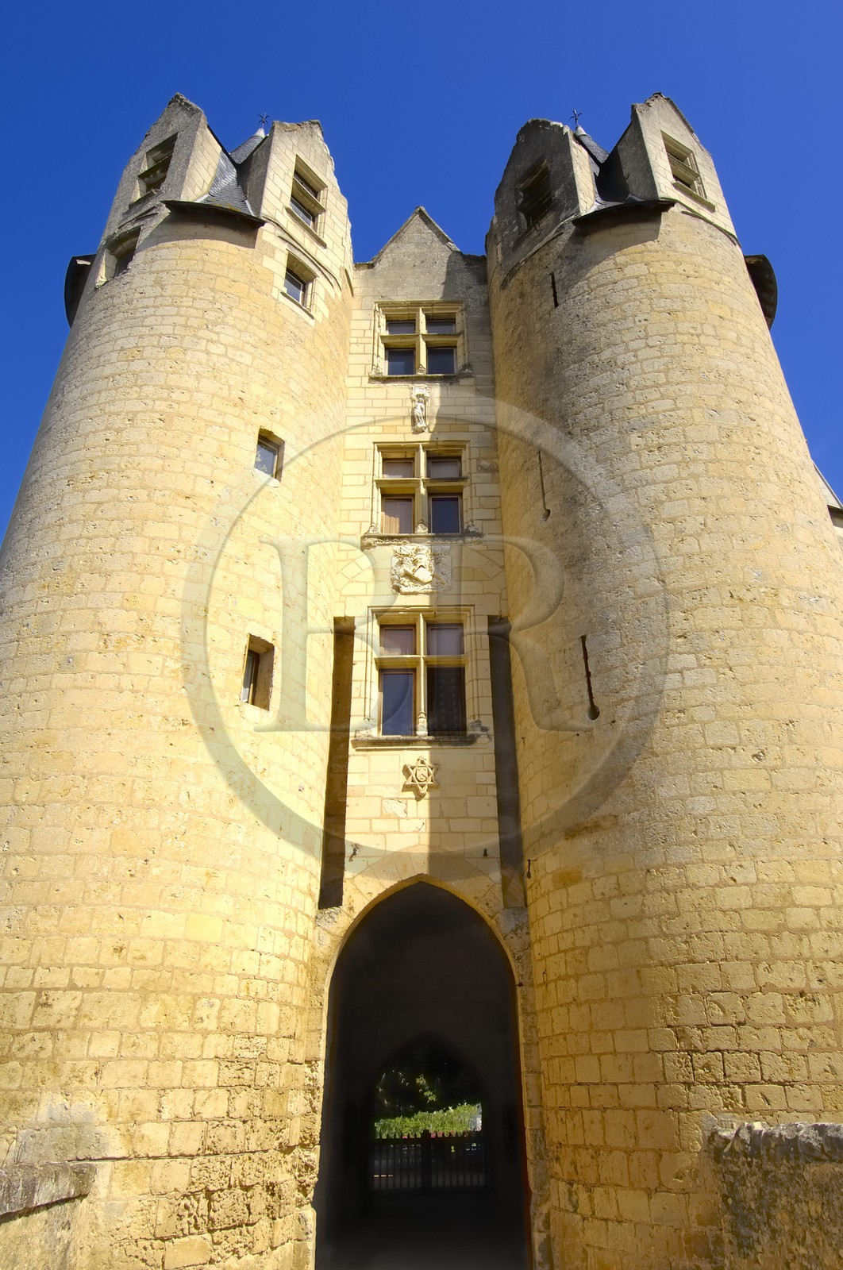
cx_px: 422
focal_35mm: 21
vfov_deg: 81.3
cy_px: 635
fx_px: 740
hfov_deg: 59.3
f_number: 11
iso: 100
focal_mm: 14
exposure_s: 1/160
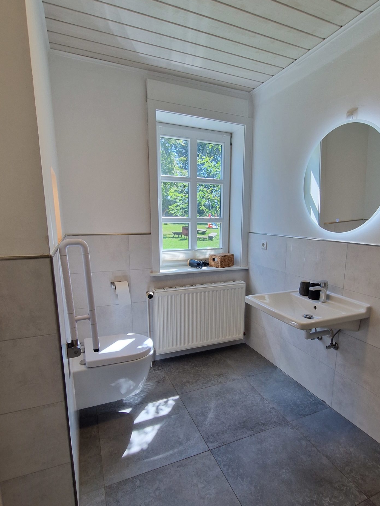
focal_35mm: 18
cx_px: 210
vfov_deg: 87.6
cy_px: 274
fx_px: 263
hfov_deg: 71.4
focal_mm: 2.2
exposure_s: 1/100
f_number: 2.2
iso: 80
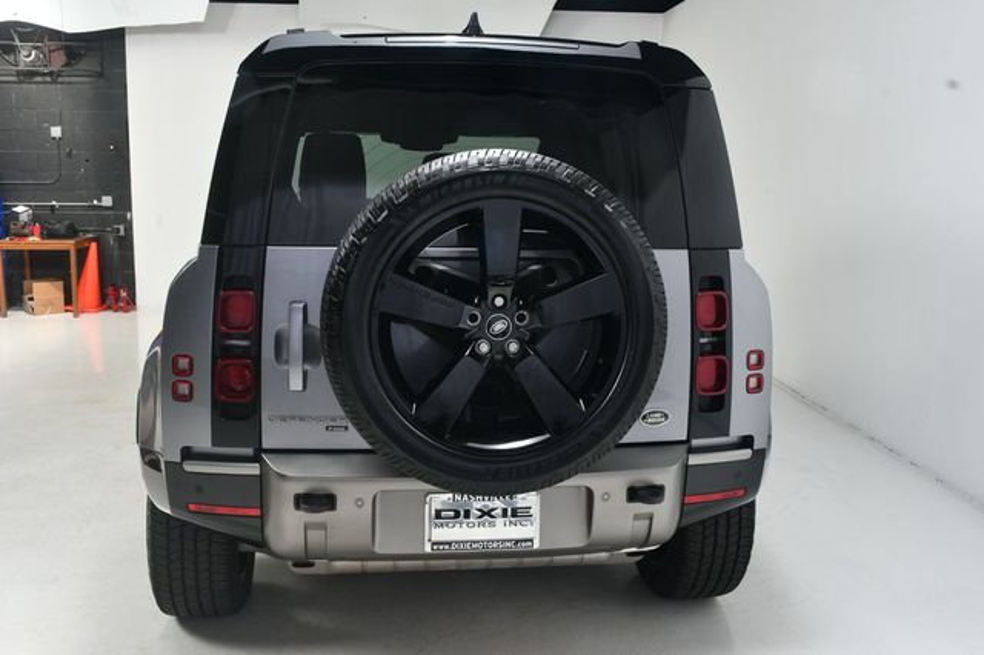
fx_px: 983
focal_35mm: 36
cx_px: 492
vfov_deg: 36.8
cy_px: 328
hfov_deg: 53.2
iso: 100
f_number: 11
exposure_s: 1/160
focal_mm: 24
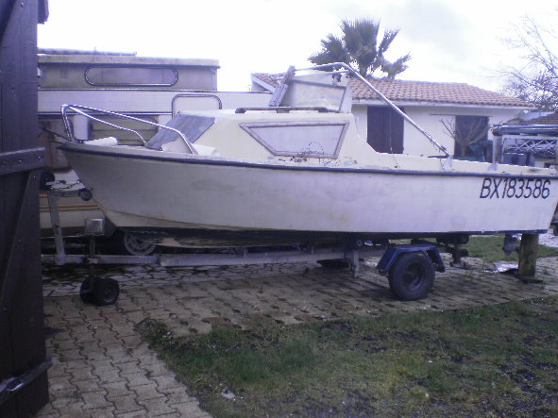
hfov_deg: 47.9
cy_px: 221
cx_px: 294
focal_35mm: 39
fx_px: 629
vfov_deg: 36.8
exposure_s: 1/500
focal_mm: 6.3
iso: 100
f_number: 3.1
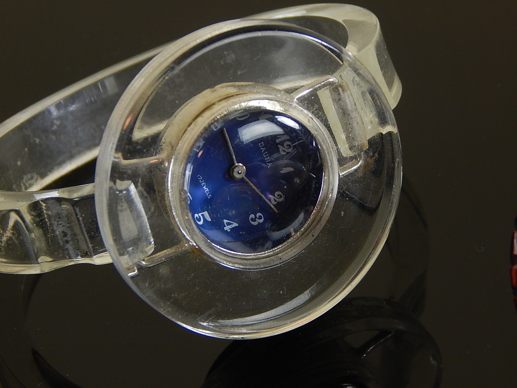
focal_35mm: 207
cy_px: 194
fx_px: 3092
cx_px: 258
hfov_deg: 9.6
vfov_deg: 7.2
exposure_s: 1/30
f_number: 5.4
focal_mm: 37.1
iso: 250
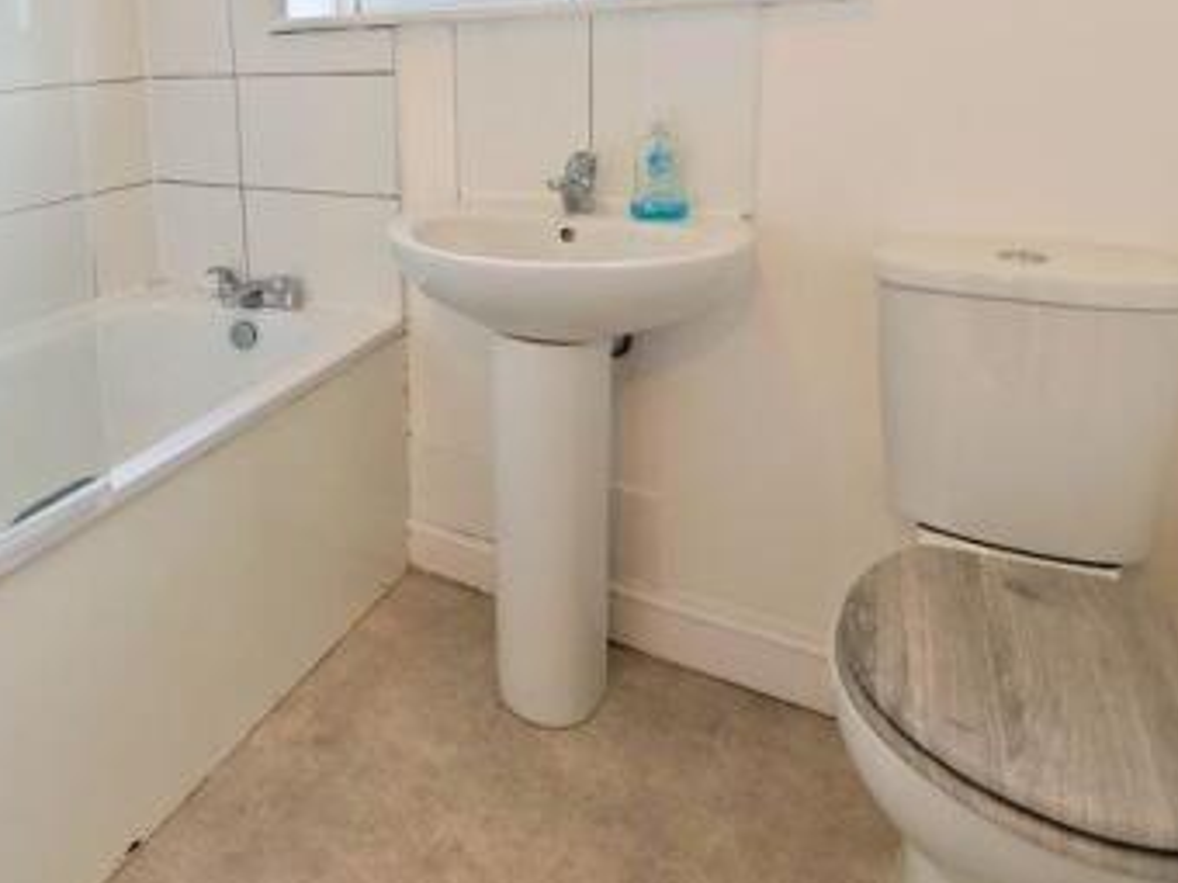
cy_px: 168
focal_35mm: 24
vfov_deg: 52.8
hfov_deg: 65.6
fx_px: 817
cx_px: 248
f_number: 1.8
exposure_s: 1/128
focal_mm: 2.03
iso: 50
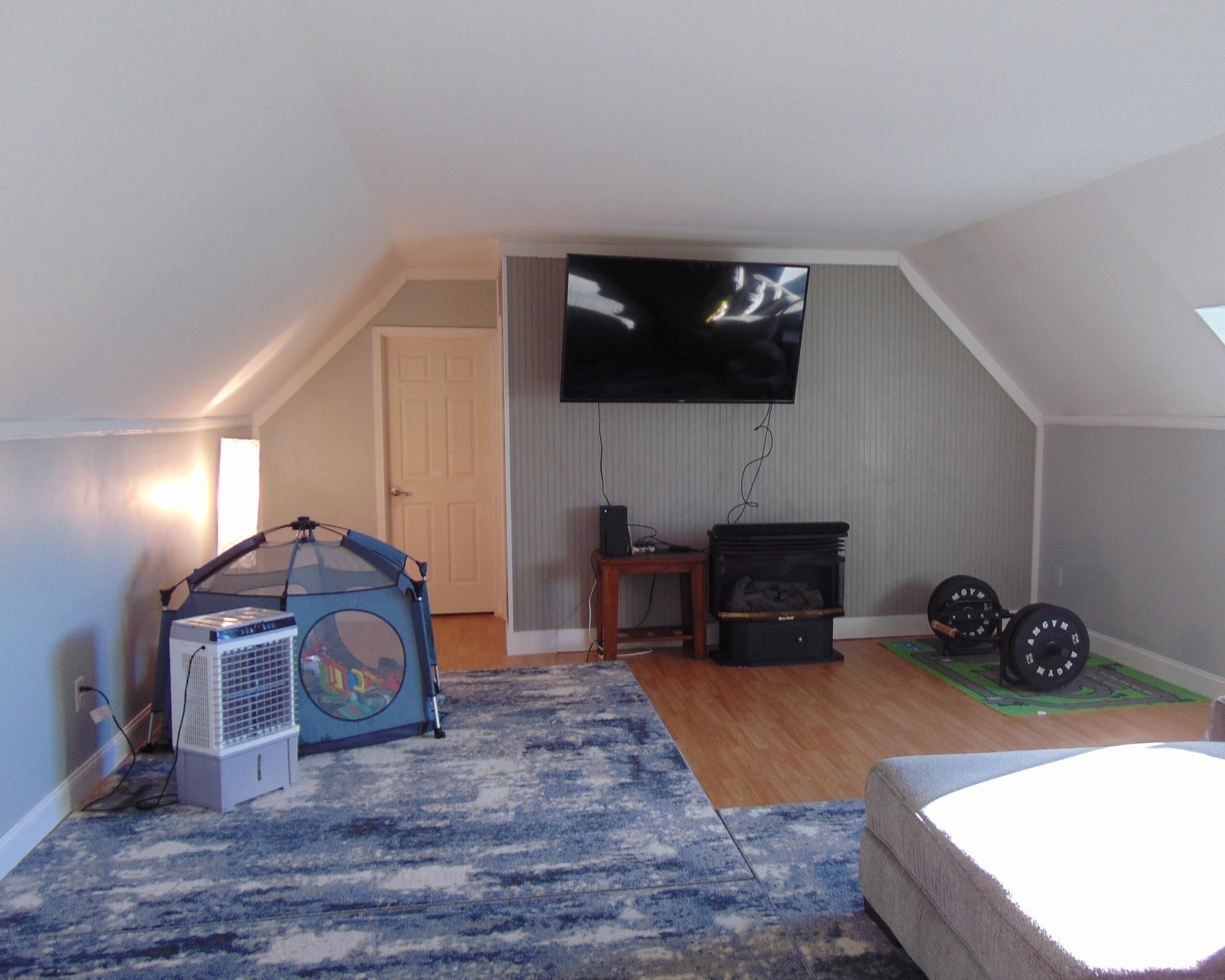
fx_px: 1051
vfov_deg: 50.0
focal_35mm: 29
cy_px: 503
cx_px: 708
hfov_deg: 60.1
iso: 80
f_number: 3
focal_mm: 4.5
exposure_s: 1/30
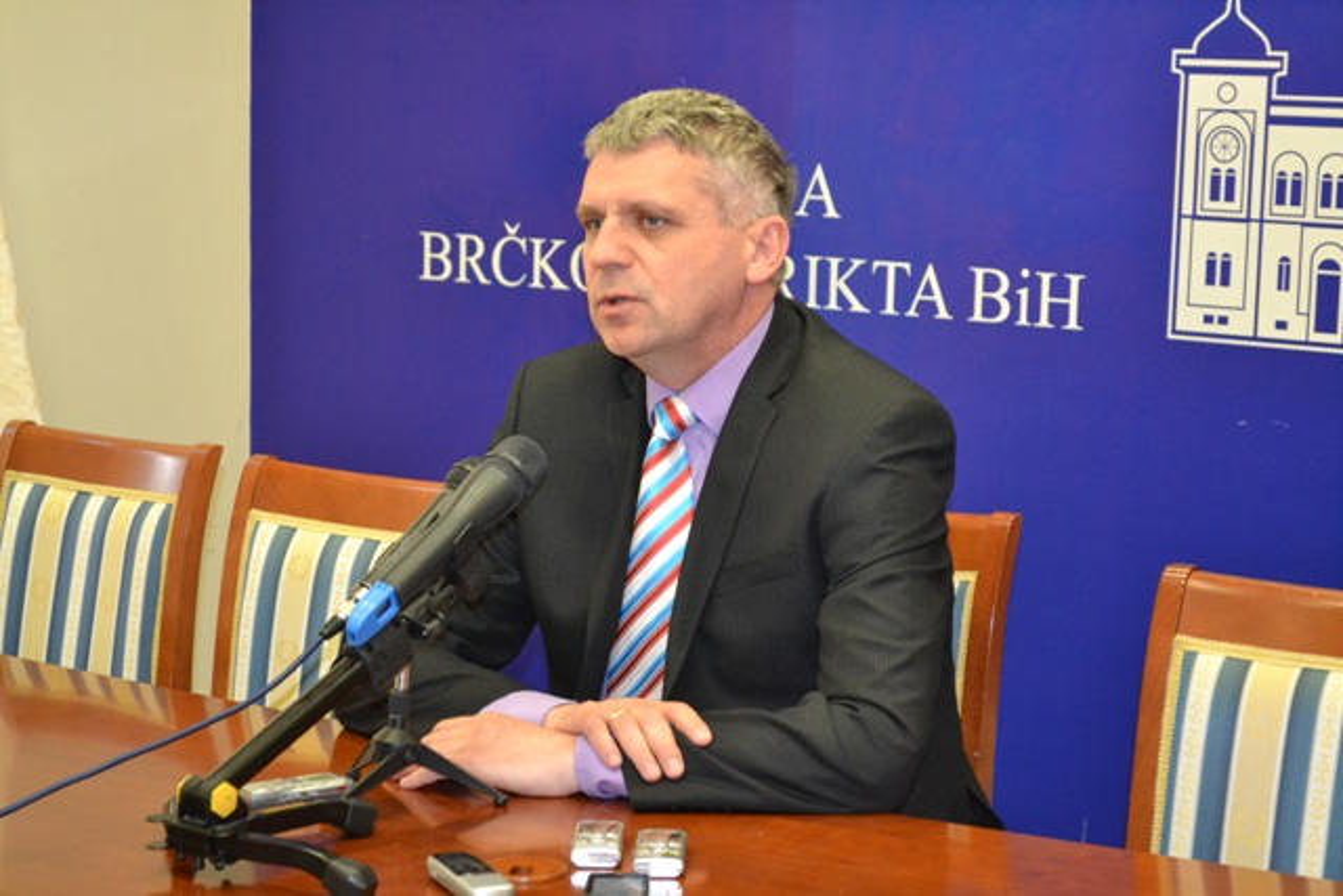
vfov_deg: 16.6
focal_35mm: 82
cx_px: 672
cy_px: 448
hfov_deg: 24.6
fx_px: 3078
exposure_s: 1/60
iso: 2500
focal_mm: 55
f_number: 5.6
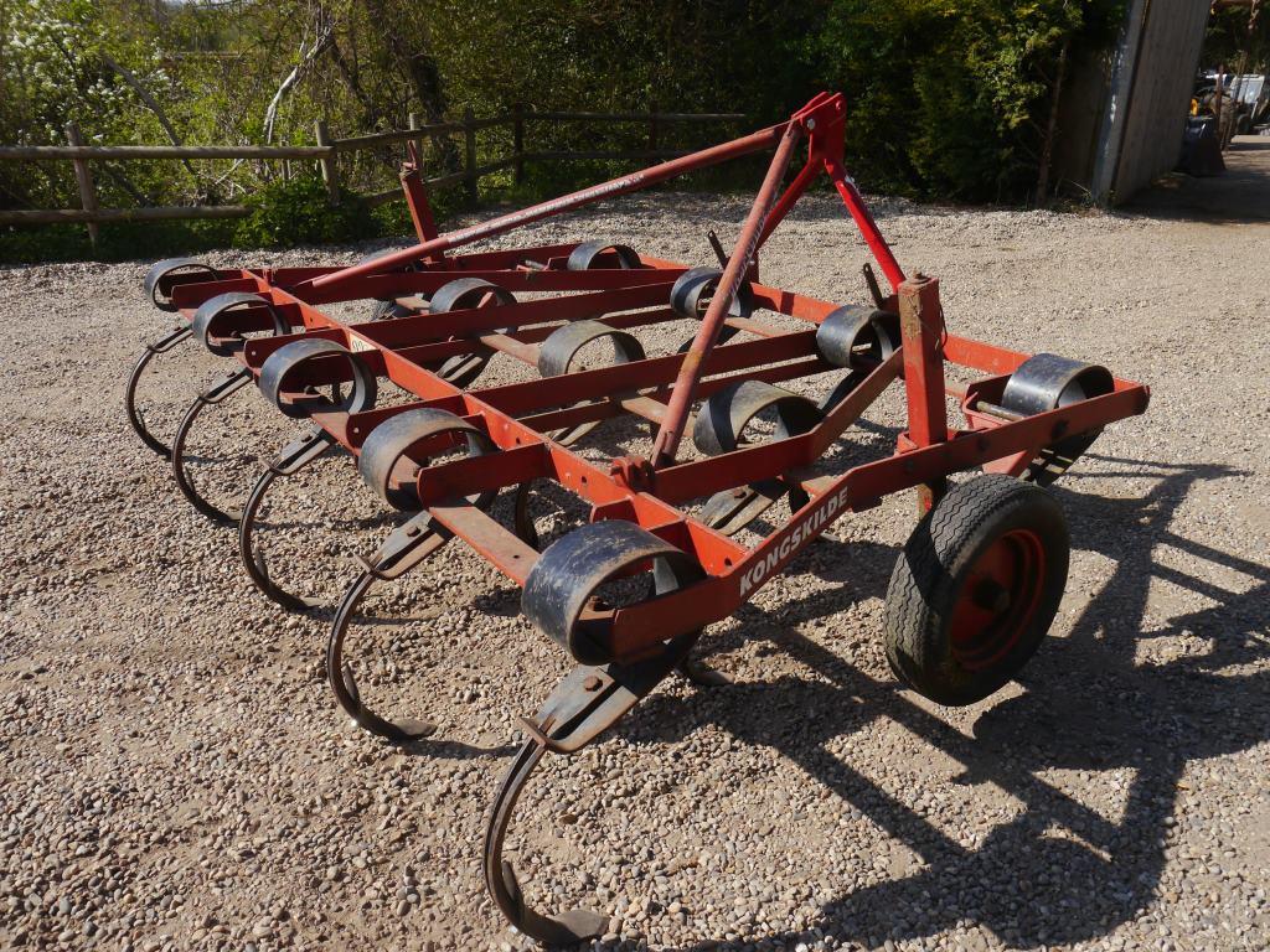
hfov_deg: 63.4
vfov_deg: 49.7
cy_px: 476
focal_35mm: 28
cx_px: 635
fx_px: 1027
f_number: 7.1
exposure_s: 1/400
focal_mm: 14
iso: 160
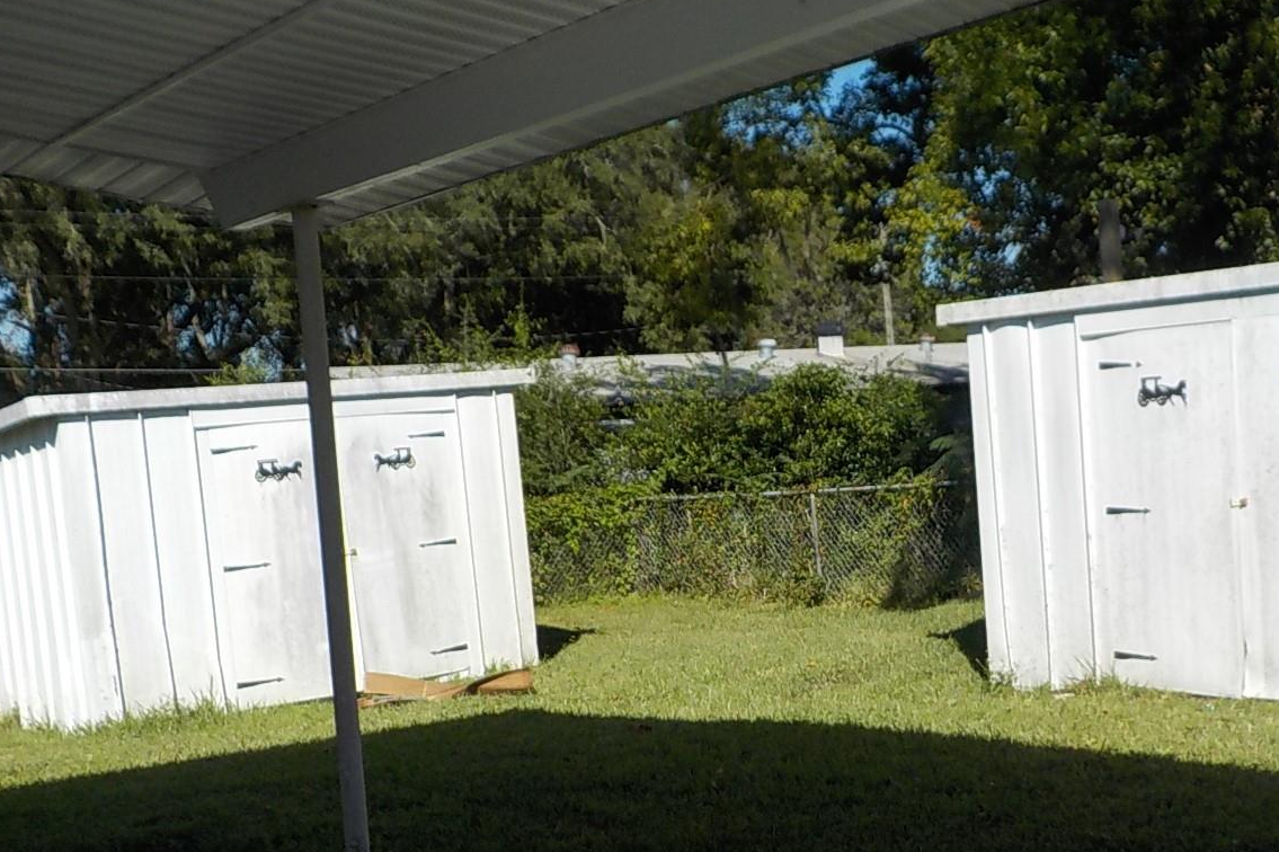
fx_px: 1563
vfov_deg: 30.4
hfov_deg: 44.0
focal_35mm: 44
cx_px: 823
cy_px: 500
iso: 125
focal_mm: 4.1
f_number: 3.3
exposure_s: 1/1600
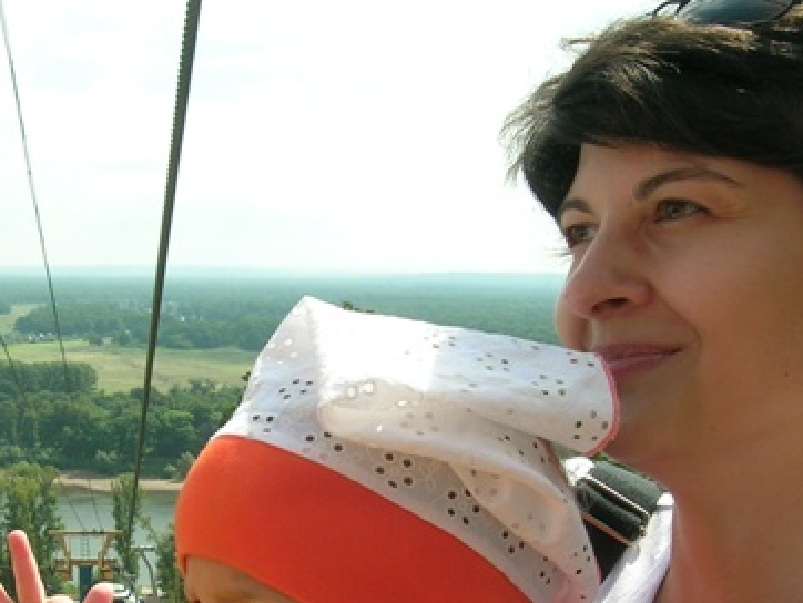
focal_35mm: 58
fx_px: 1346
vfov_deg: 24.8
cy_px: 486
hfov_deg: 33.1
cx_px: 319
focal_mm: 5.4
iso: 50
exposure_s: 1/346
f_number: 4.8
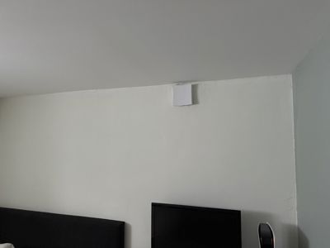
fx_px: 229
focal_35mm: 24
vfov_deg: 56.8
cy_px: 124
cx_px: 165
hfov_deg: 71.6
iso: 1000
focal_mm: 6.76
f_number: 1.78
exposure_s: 1/38
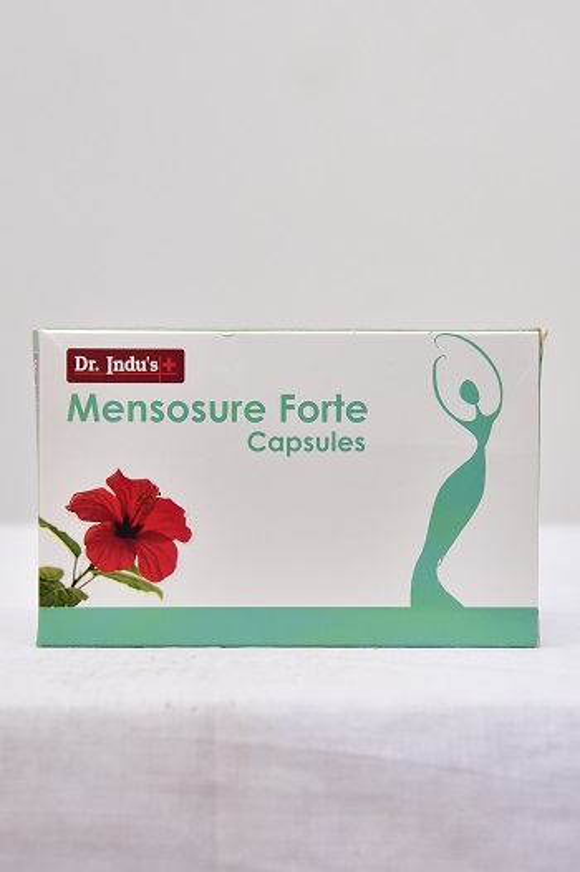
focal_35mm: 78
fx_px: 1887
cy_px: 436
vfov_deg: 26.0
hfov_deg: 17.5
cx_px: 290
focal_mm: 78
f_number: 4.5
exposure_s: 1/125
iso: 1600
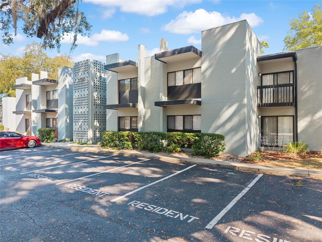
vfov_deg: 56.8
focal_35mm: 24
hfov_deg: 71.6
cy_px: 121
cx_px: 161
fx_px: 223
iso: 290
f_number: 1.8
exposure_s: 1/1250
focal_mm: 8.67
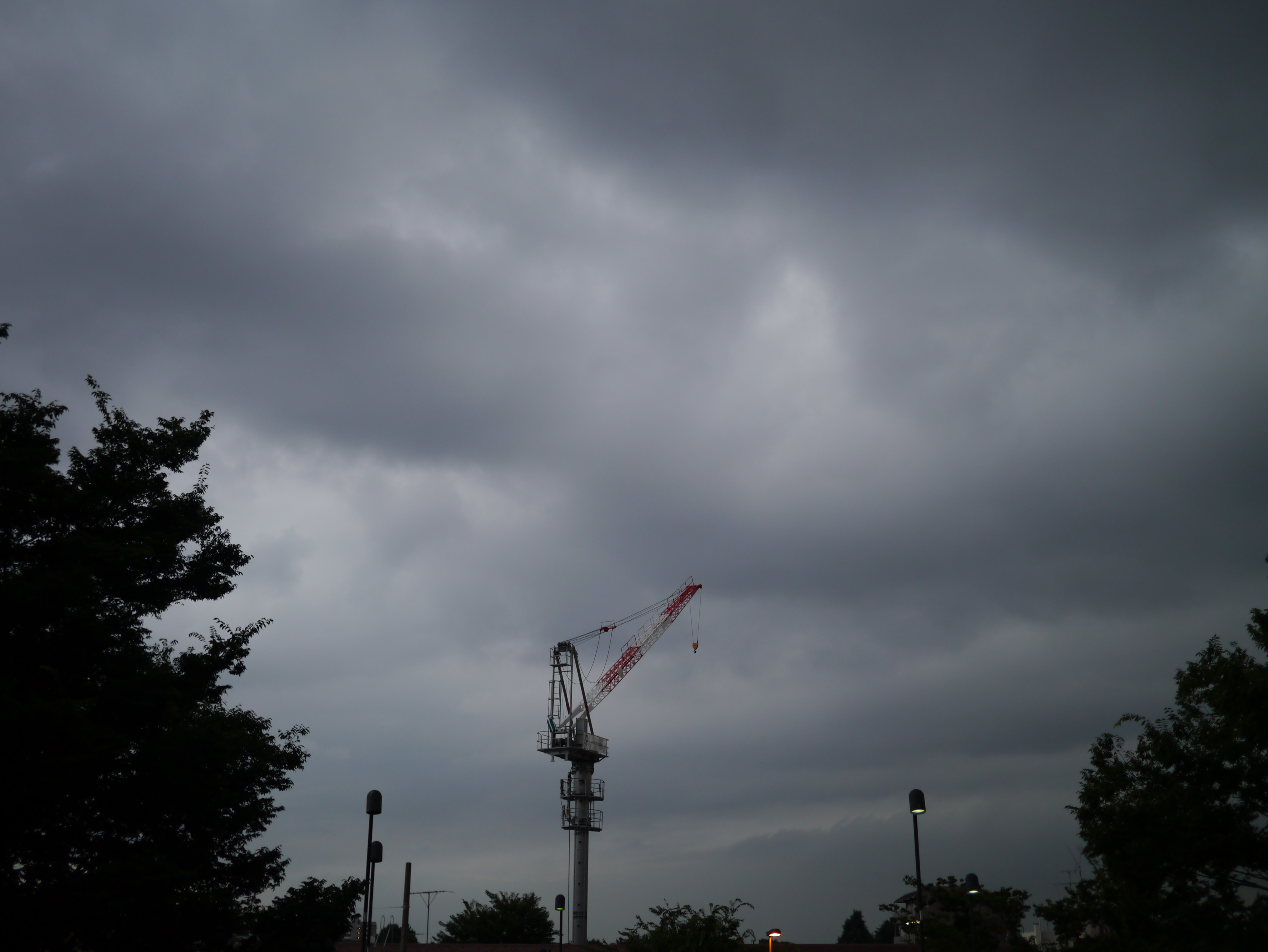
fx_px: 1466
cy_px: 476
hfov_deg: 46.8
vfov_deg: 36.0
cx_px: 634
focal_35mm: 40
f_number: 1.7
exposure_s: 1/100
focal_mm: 20
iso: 160
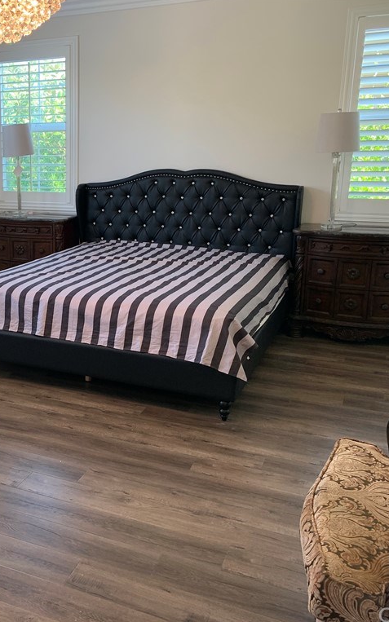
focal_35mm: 37
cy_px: 310
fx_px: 627
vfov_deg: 52.7
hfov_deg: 32.4
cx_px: 27
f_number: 1.8
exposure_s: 1/60
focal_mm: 4.25
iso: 50
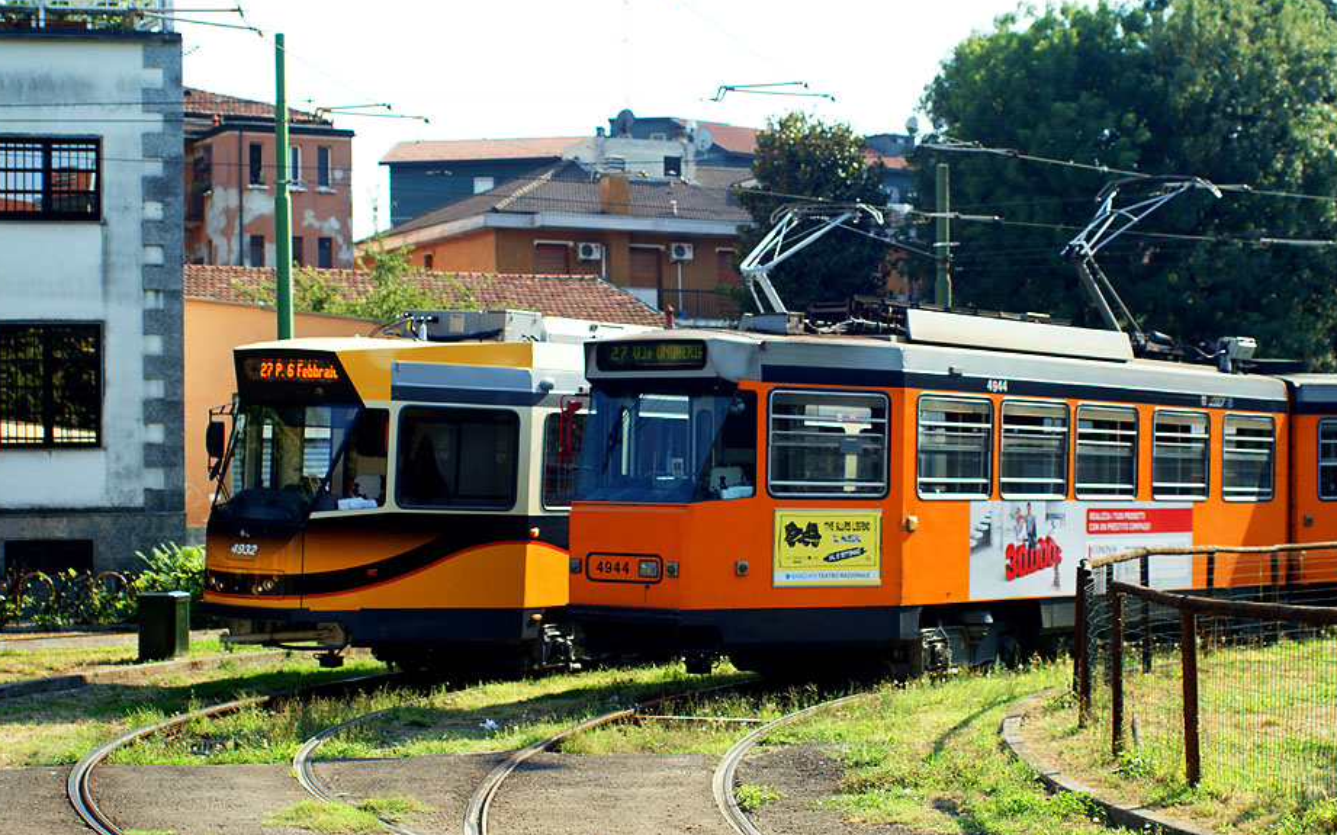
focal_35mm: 68
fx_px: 2477
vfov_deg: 19.1
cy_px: 436
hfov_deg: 30.2
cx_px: 726
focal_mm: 40
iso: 200
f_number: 4.5
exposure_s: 1/500
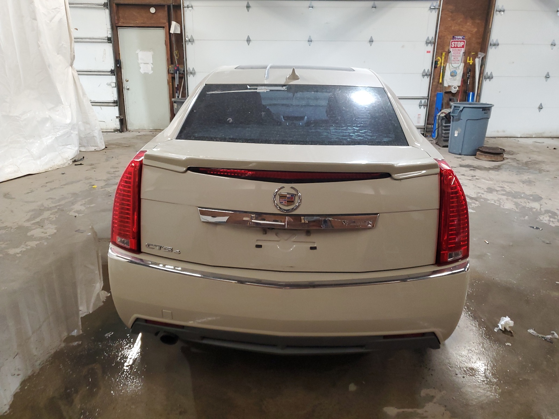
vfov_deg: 53.1
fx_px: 420
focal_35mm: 26
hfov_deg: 67.3
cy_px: 210
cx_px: 280
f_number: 1.5
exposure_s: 1/60.2
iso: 211
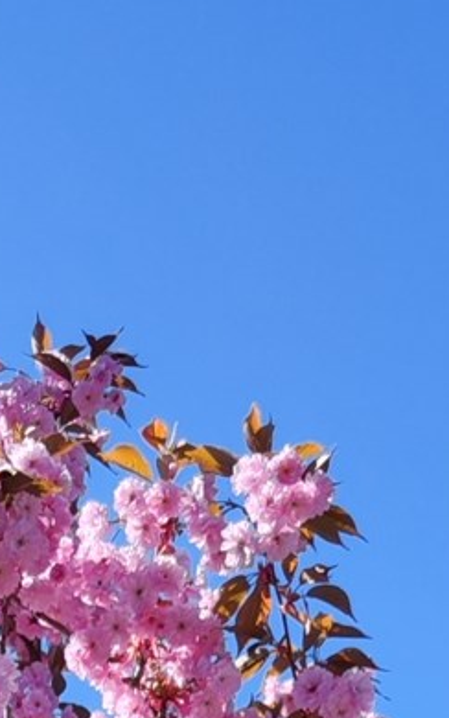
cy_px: 1929
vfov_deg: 11.3
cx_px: 50
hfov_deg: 9.3
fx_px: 2759
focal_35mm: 141
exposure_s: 1/1800
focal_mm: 5.59
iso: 50
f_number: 1.88
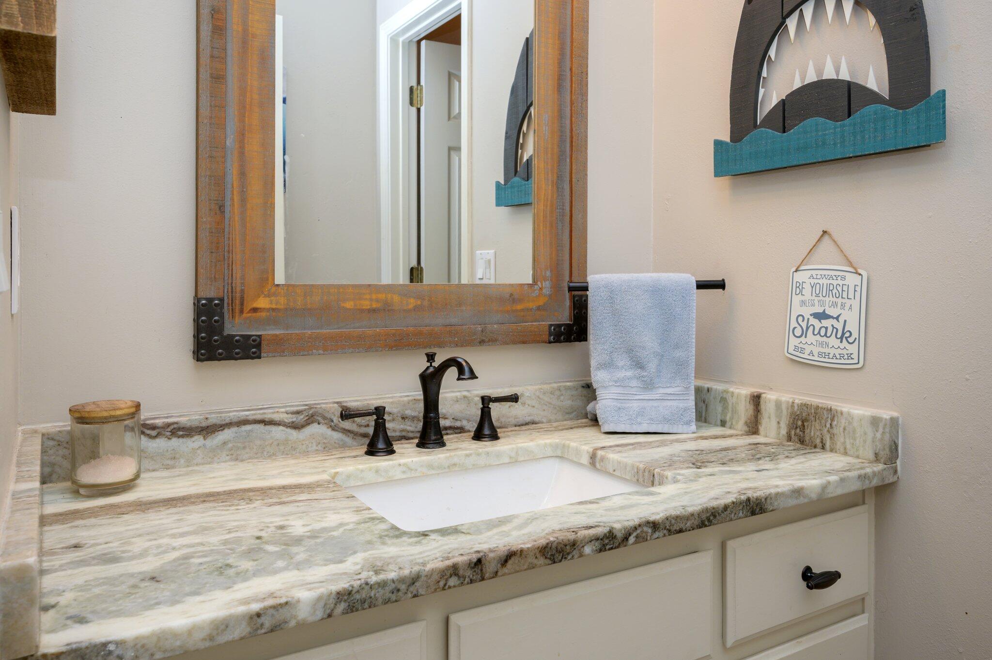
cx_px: 496
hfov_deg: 72.7
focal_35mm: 24
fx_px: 675
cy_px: 330
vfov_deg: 52.1
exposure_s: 1/60
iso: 250
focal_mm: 24.5
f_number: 9
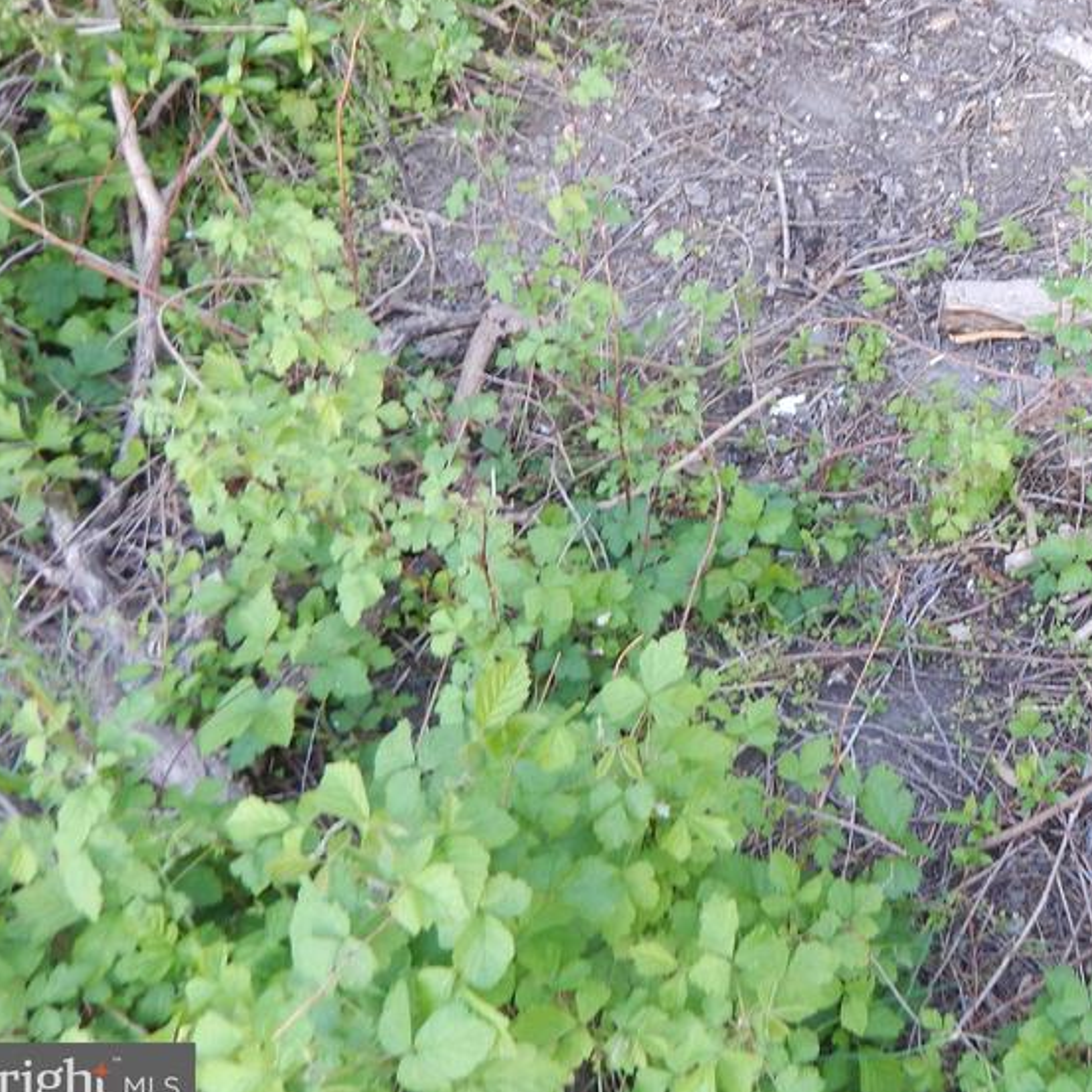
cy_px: 365
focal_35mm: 36
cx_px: 960
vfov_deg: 45.4
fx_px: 1285
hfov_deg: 42.6
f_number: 3
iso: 125
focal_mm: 4
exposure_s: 1/40
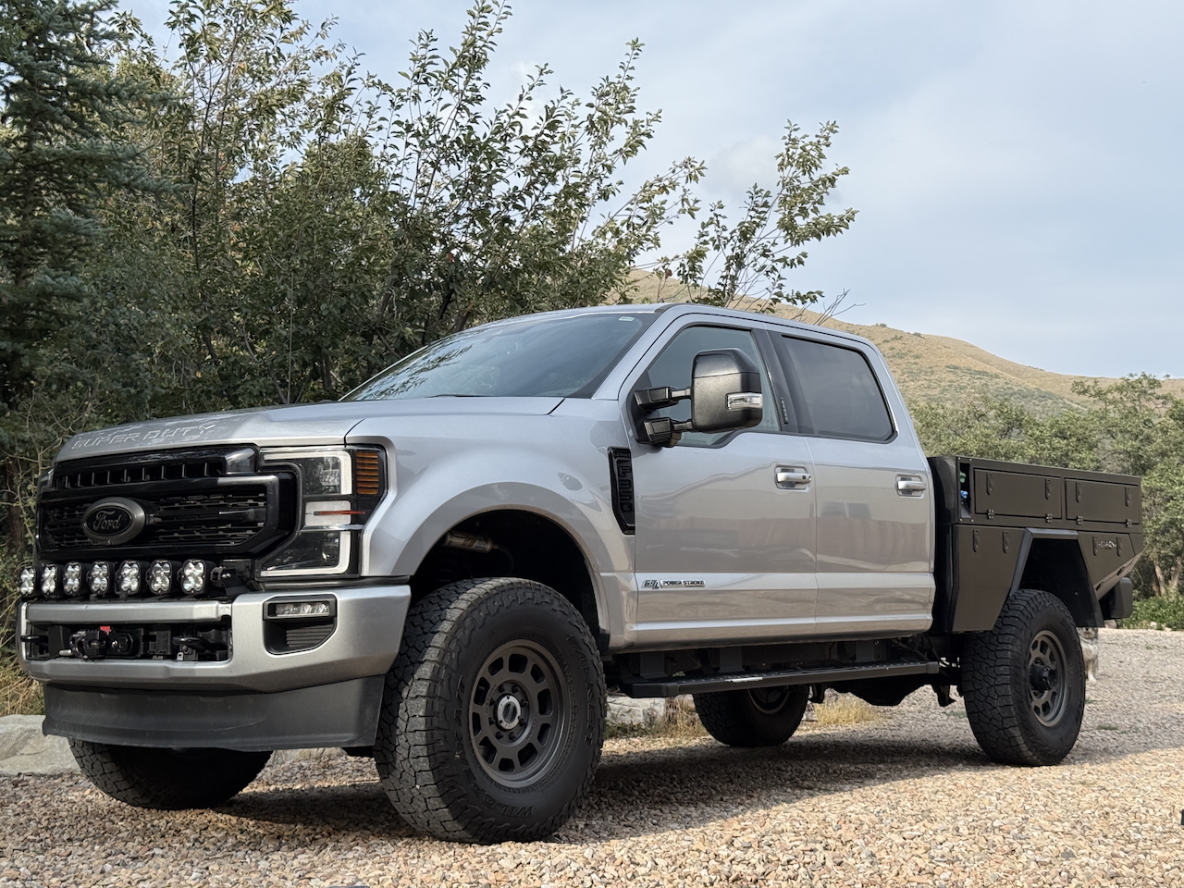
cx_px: 592
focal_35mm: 48
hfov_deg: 39.7
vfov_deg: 30.3
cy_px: 444
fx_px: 1642
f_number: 1.78
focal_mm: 6.76
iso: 64
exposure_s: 1/2415
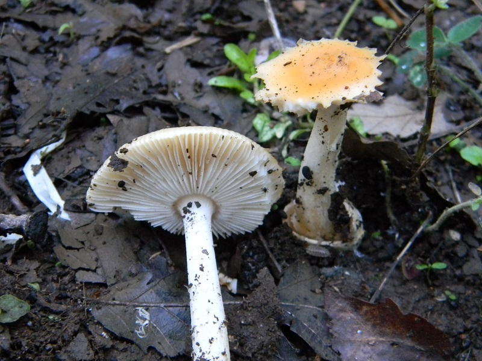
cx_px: 241
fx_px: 1156
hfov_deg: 23.6
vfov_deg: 17.8
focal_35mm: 83
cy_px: 180
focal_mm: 15.1
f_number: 4.5
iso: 400
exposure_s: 1/29
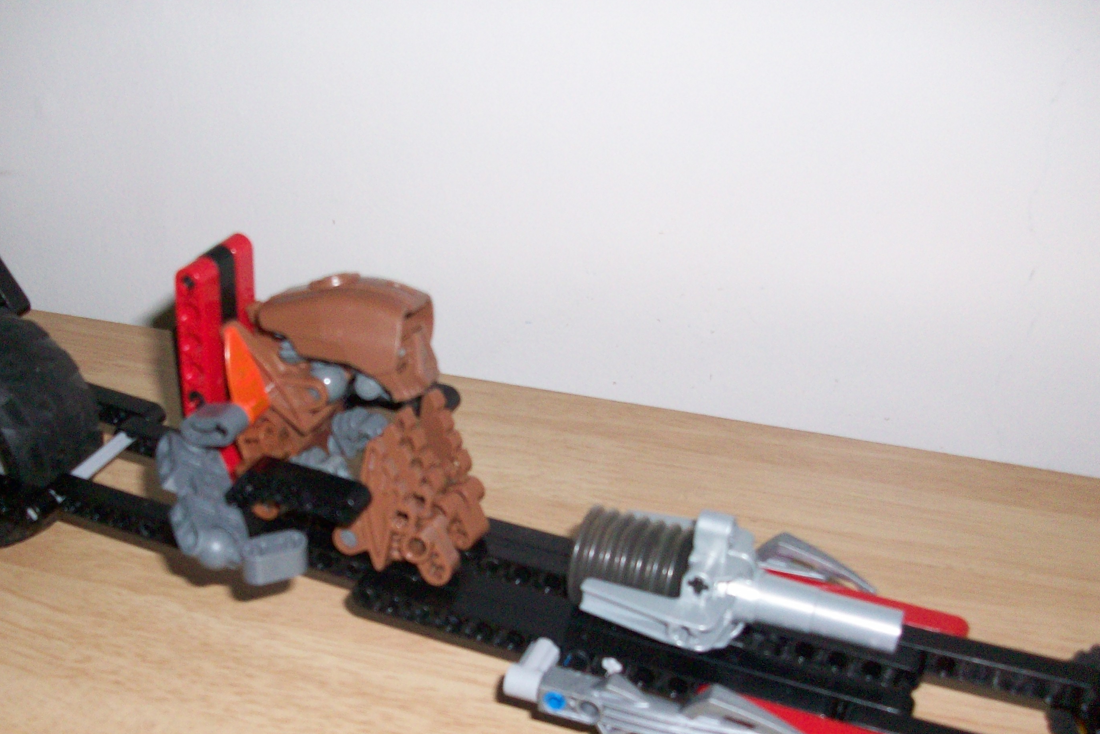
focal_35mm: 42
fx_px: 1283
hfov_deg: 46.2
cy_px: 485
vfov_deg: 31.7
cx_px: 464
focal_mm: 5.7
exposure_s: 1/60
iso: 160
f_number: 2.8
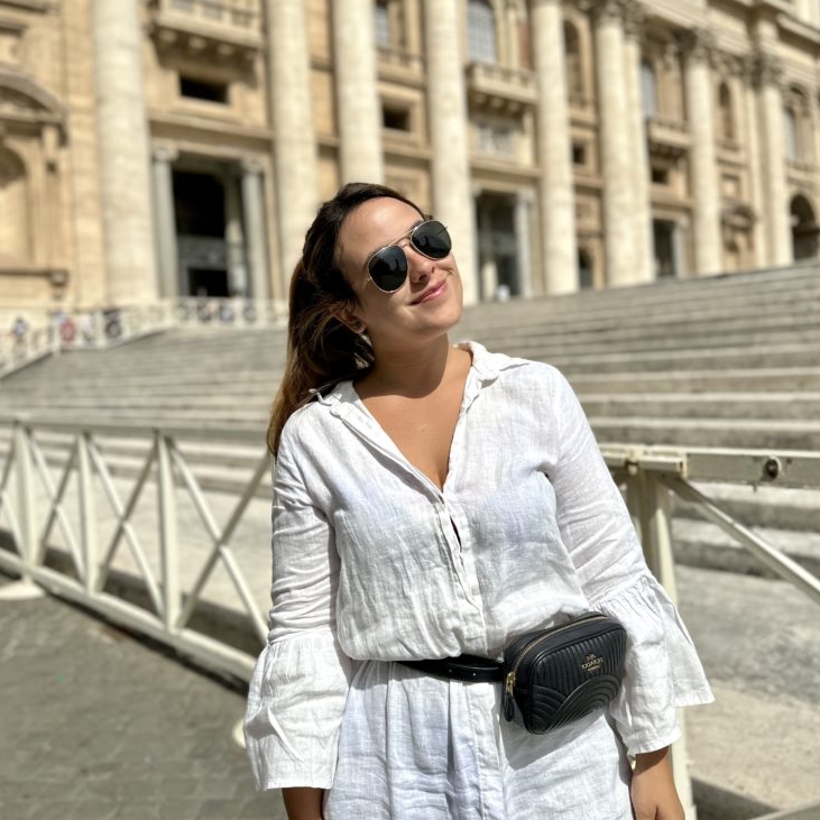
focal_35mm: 29
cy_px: 393
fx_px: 777
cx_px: 411
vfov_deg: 55.6
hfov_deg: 55.6
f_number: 1.78
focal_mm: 6.86
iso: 80
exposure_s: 1/10753
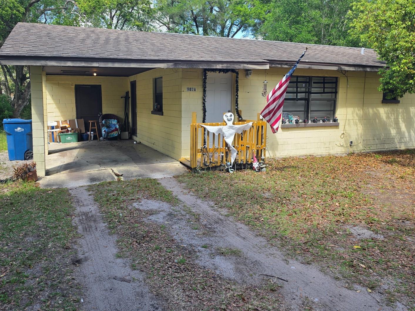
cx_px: 183
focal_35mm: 26
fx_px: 312
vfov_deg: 53.0
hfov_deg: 67.1
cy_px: 143
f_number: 1.4
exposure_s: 1/193
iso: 10
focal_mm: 6.5
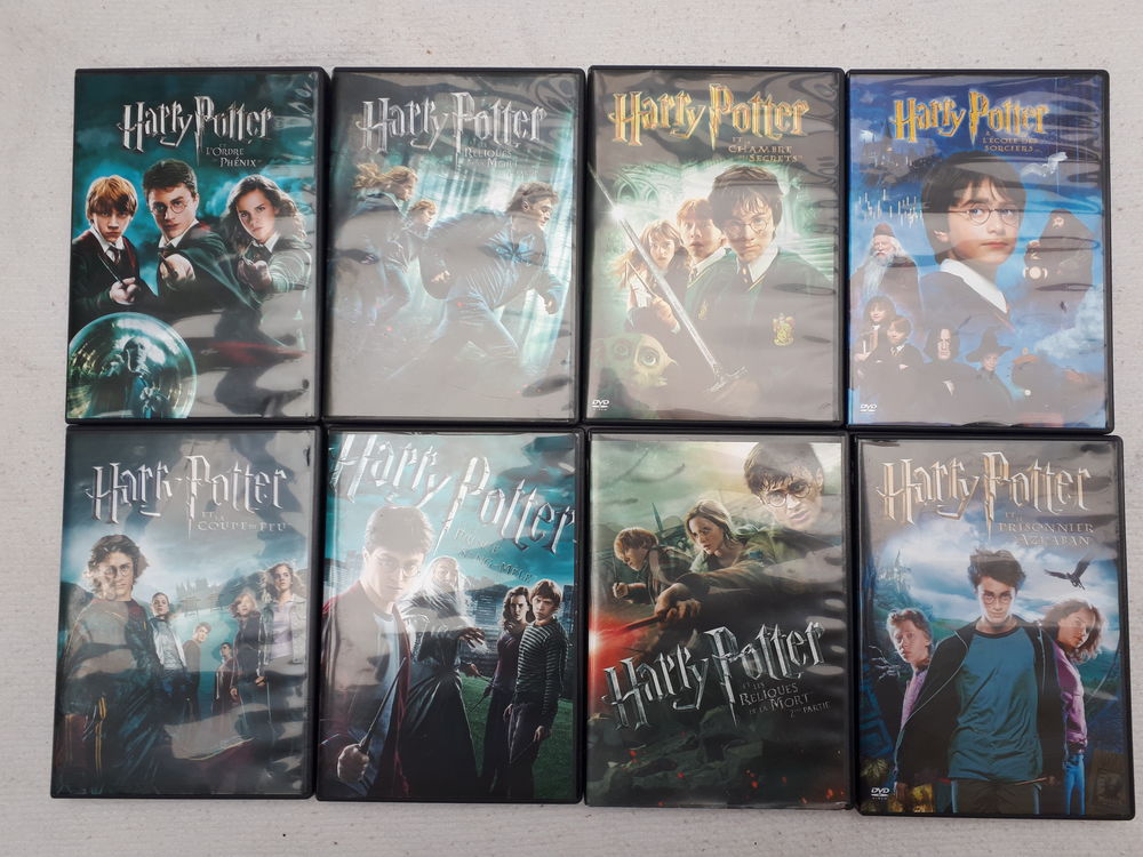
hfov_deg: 65.3
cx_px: 572
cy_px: 428
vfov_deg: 51.4
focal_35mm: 27
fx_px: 892
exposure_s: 1/176
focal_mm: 3.6
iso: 40
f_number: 1.9
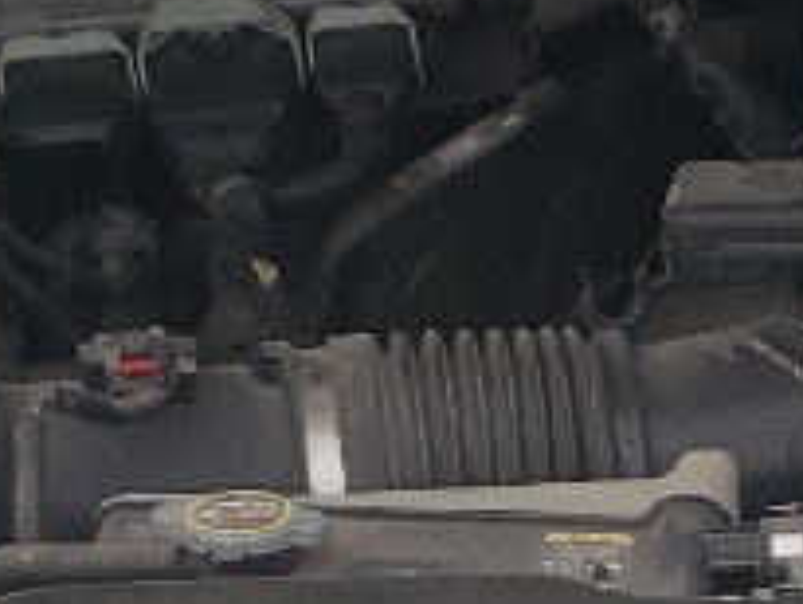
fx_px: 4712
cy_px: 1098
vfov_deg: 7.1
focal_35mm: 203
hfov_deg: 9.5
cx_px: 1105
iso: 50
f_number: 1.5
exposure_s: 1/1000
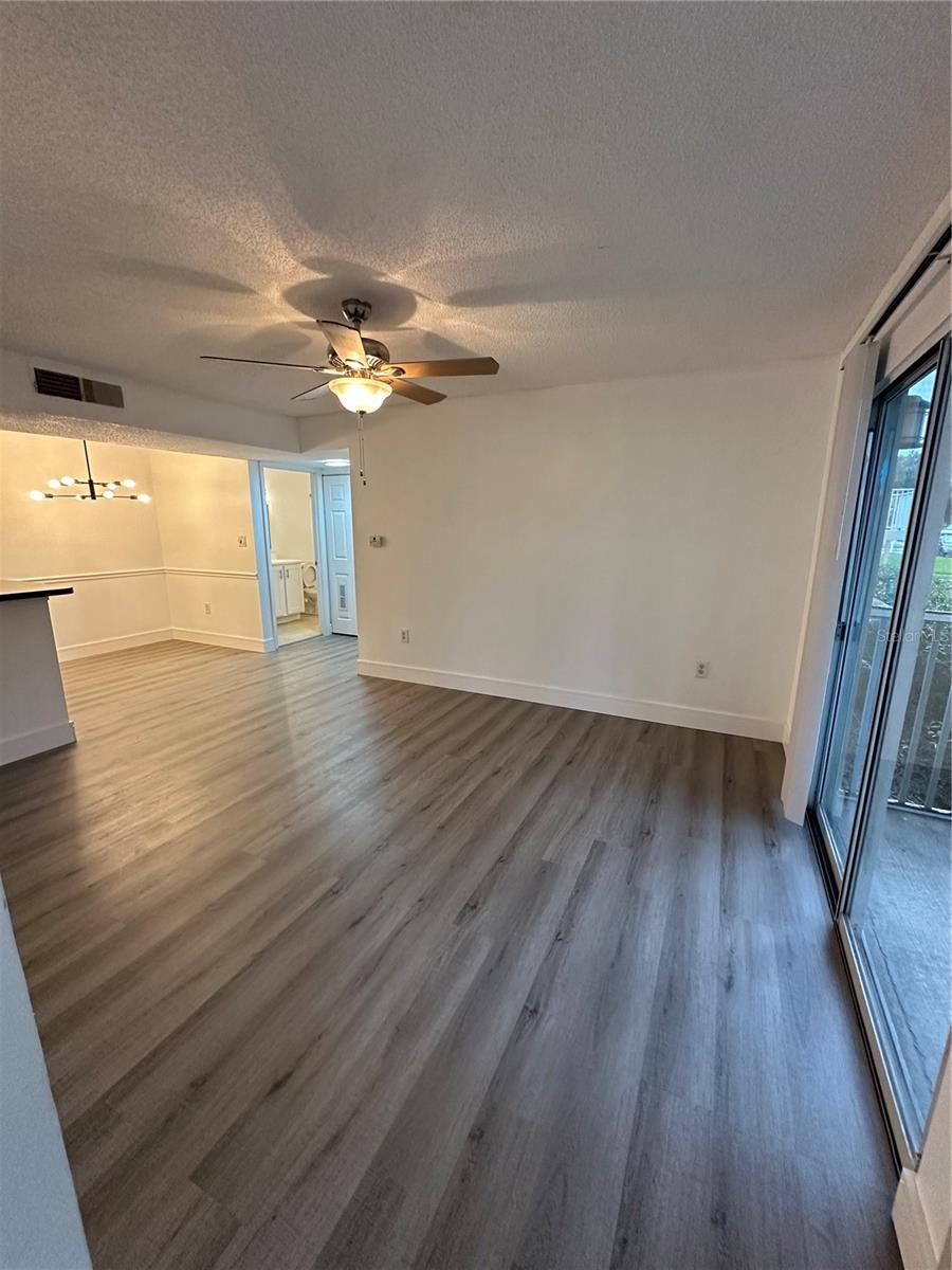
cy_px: 635
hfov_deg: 85.7
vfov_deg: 102.1
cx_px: 476
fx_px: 513
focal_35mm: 14
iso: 250
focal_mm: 2.22
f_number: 2.2
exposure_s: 1/120
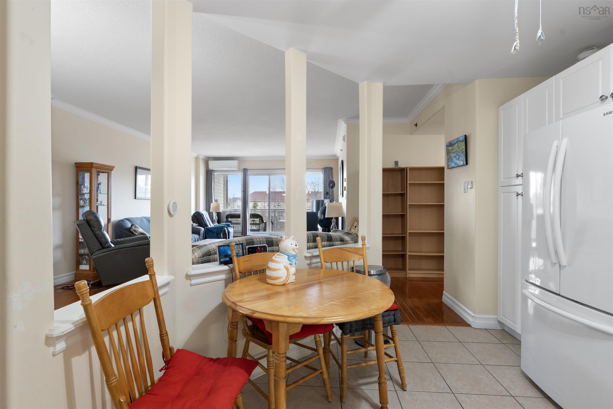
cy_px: 204
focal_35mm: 16
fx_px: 272
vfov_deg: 73.7
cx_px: 306
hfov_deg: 96.7
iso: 400
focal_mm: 16
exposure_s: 1/4
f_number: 8
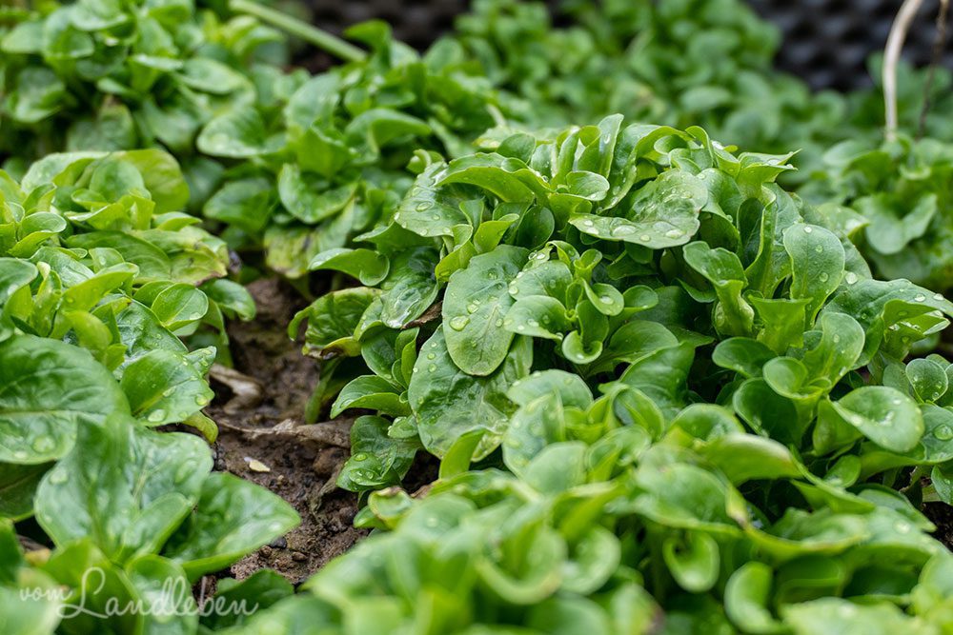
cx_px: 476
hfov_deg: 73.7
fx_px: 635
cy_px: 318
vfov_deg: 53.1
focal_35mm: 24
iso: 100
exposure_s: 1/80
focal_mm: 16
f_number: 5.6
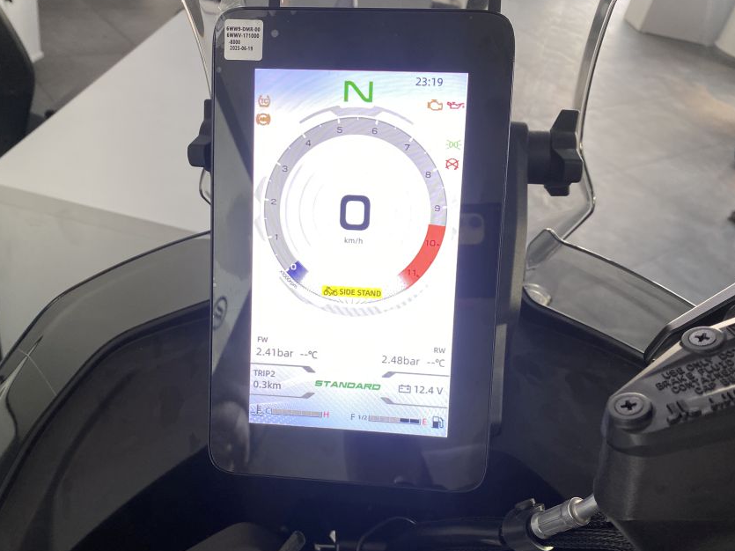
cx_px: 377
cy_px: 309
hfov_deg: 55.4
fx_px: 701
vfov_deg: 42.9
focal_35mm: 33
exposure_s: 1/100
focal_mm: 4.25
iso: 50
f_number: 1.8
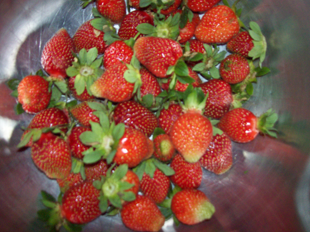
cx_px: 158
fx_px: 331
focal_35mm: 37
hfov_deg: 50.1
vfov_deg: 38.7
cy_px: 113
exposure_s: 1/64
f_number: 2.7
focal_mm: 6
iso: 140
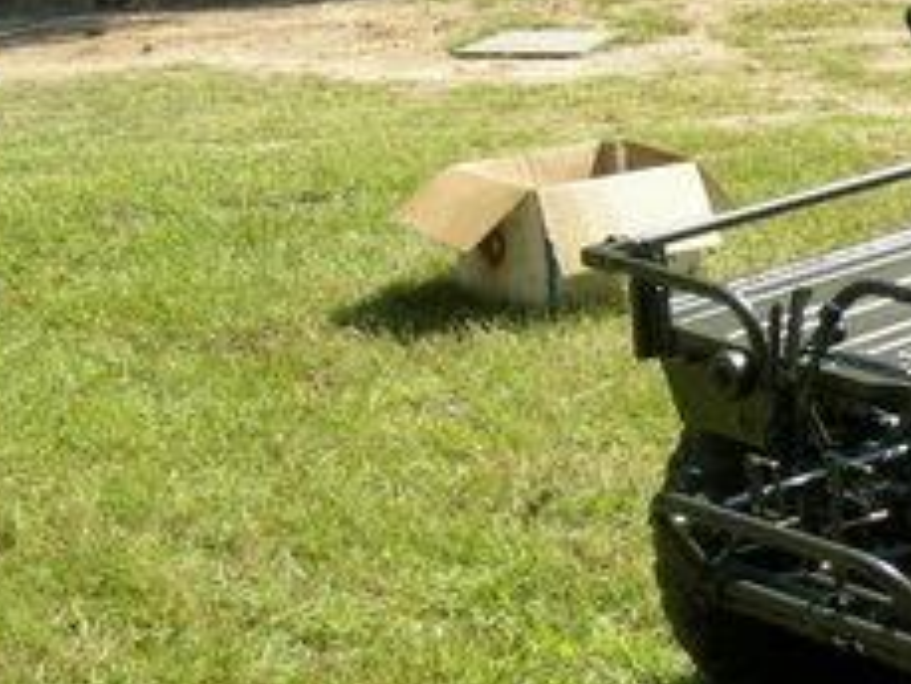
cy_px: 258
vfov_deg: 13.7
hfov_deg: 17.0
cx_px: 1233
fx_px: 2844
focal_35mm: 108
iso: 50
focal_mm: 7.8
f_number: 4.8
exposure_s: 1/180
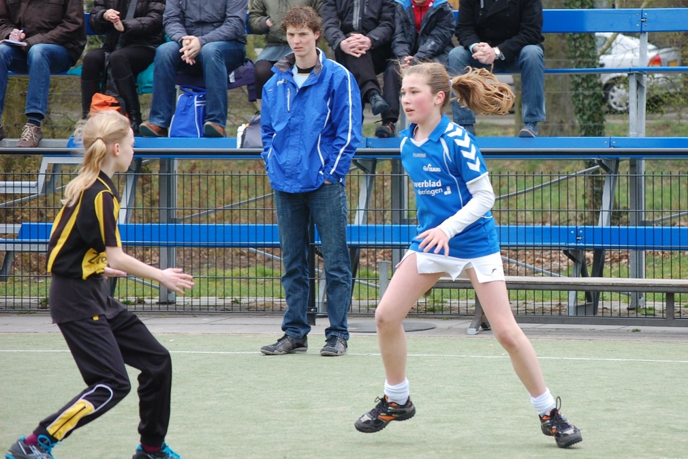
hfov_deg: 12.9
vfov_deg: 8.6
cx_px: 348
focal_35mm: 160
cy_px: 230
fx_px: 3048
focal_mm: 105
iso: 400
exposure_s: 1/400
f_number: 5
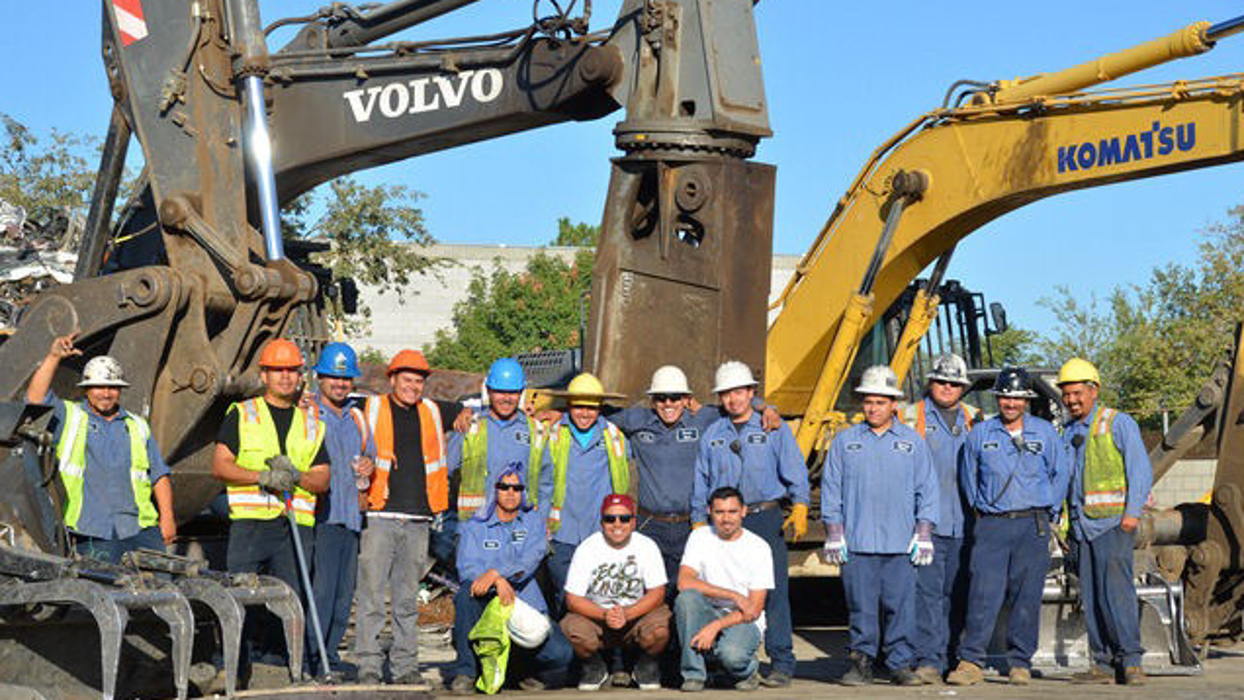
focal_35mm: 82
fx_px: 2705
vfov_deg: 14.7
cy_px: 354
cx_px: 624
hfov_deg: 25.9
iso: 100
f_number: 9
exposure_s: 1/320
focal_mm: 52
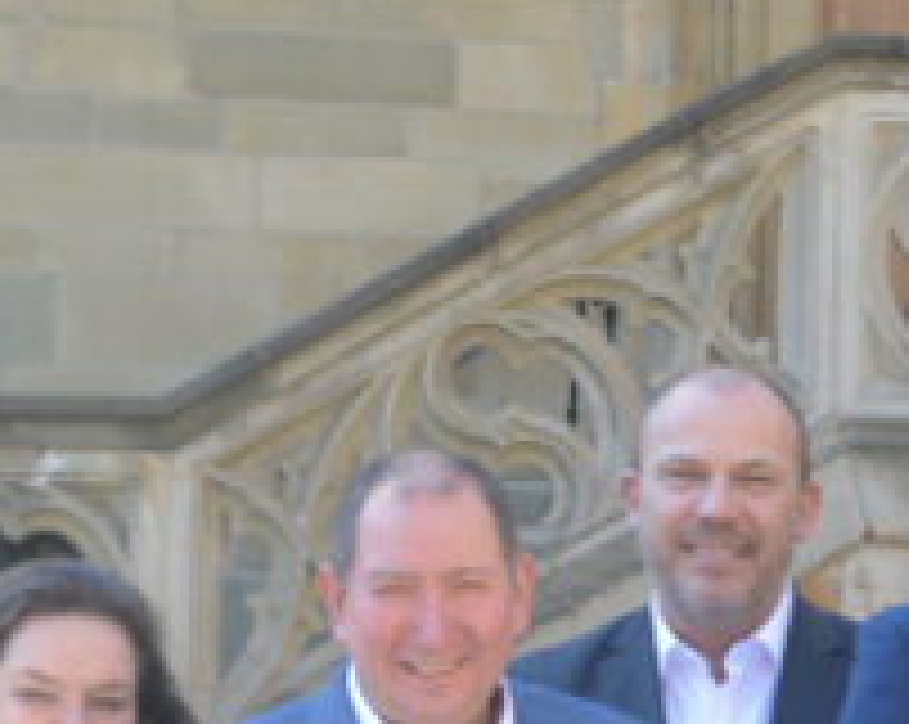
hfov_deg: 8.9
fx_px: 5695
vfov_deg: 7.2
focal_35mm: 212
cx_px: 1260
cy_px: 827
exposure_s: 1/125
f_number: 5.6
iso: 160
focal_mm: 26
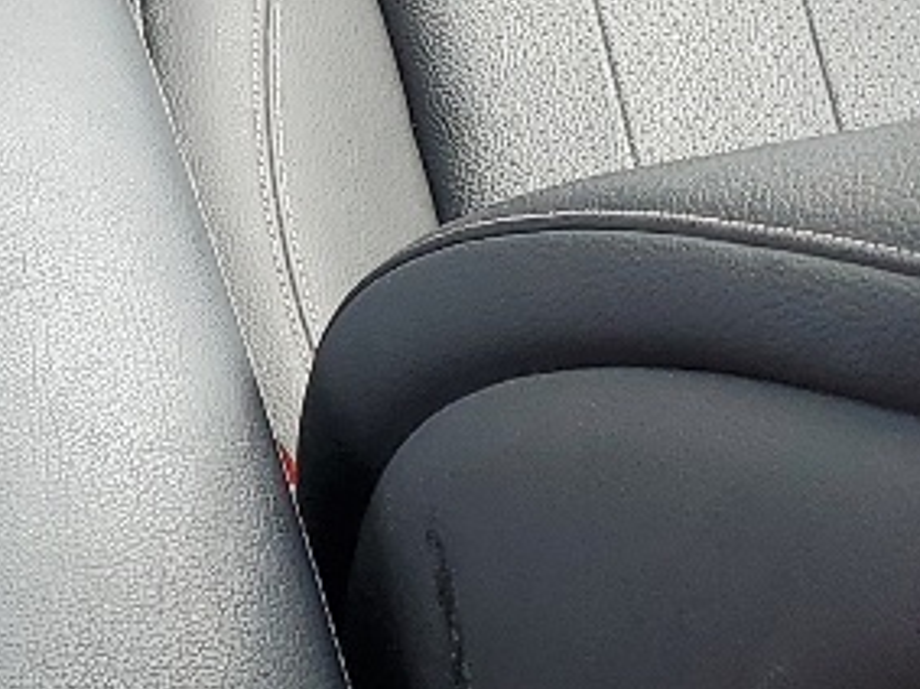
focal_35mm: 147
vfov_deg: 10.0
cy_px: -84
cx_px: -423
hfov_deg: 12.8
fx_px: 3905
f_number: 1.5
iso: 50
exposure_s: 1/147
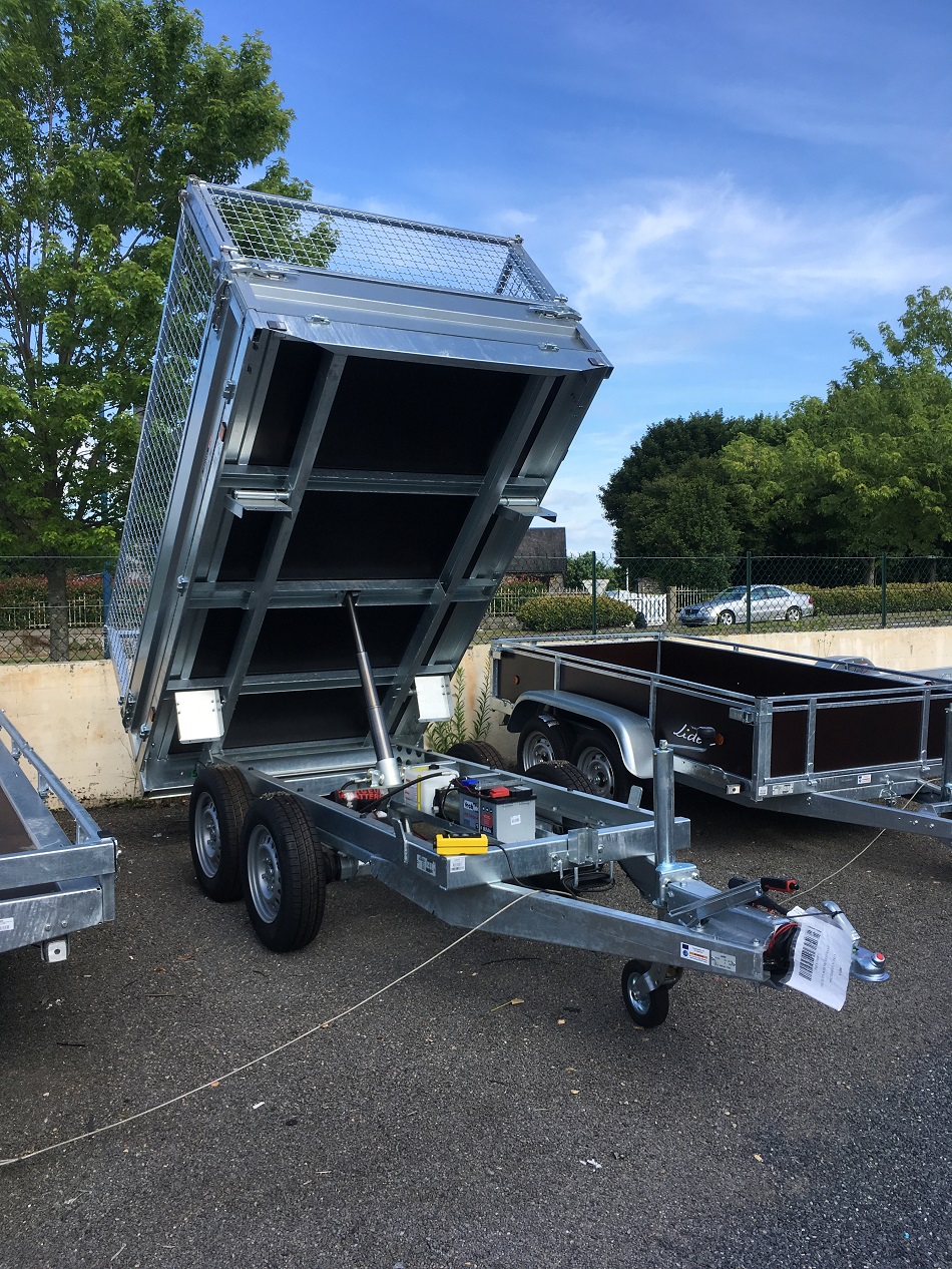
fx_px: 1063
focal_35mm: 29
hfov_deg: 48.2
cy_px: 634
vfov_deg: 61.7
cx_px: 476
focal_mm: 4.15
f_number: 2.2
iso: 25
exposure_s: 1/986
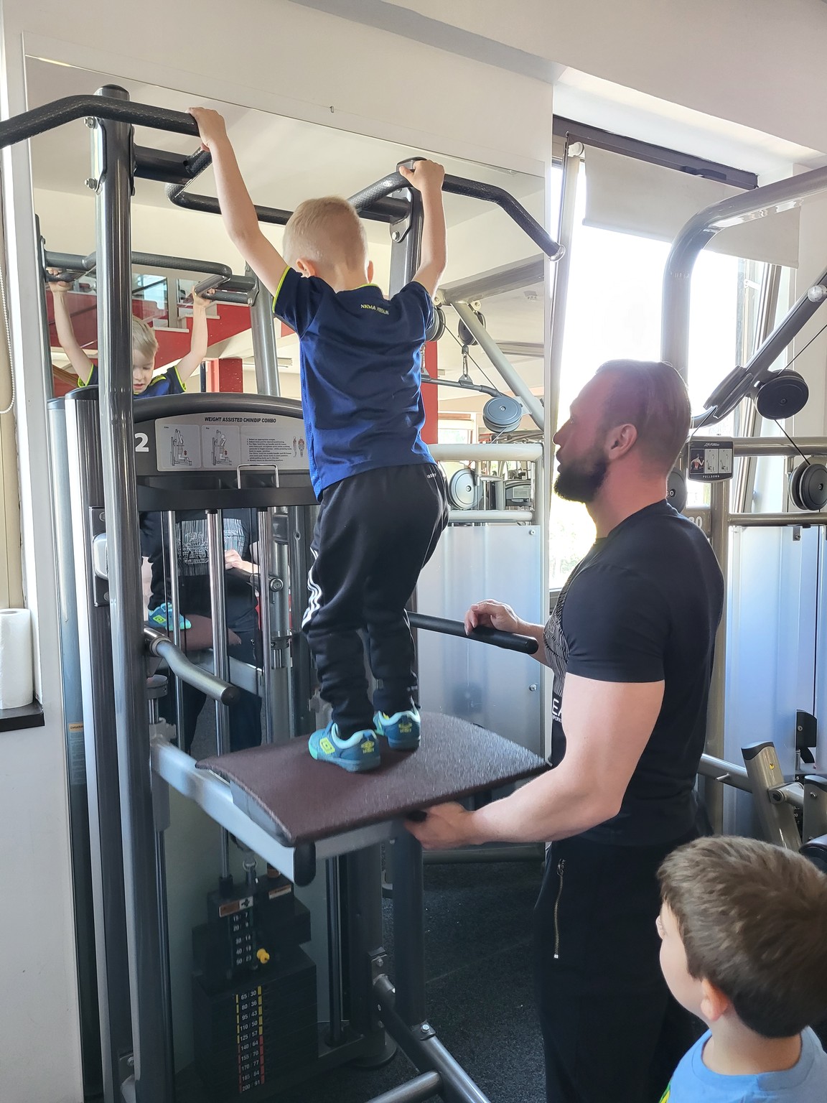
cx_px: 414
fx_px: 828
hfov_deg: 53.1
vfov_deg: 67.3
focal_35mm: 26
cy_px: 552
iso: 320
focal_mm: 5.4
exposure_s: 1/50
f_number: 1.8
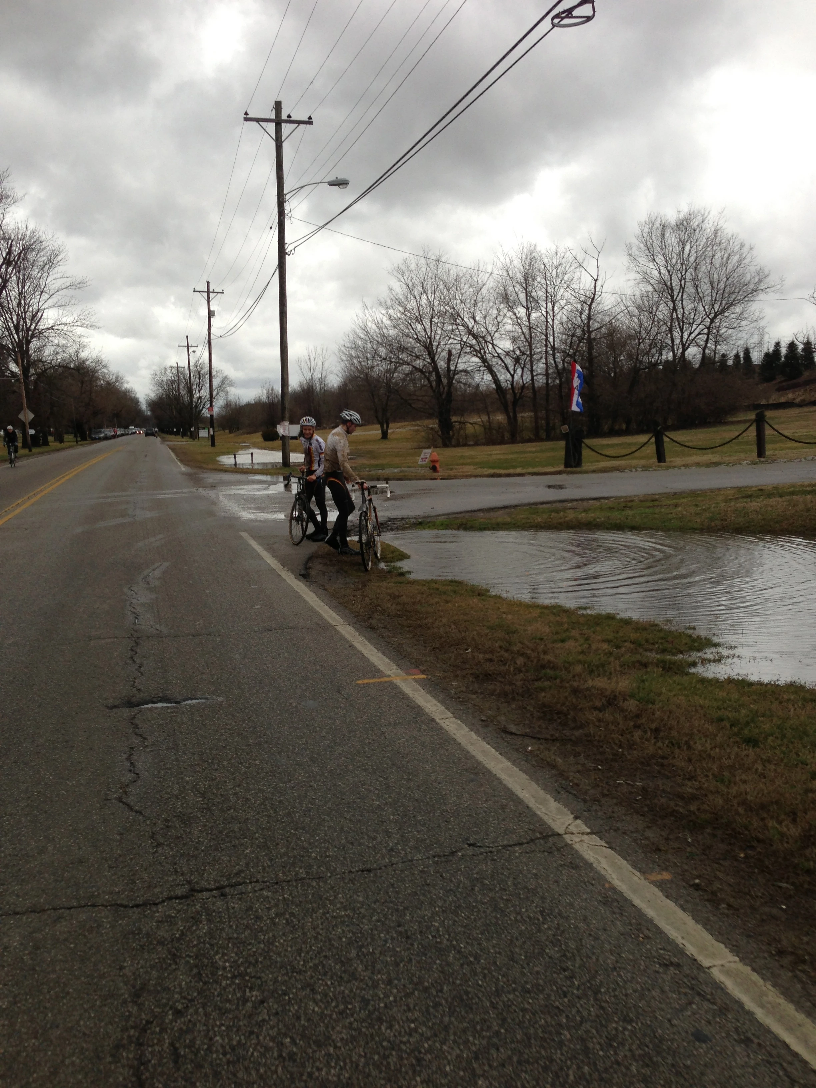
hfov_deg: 42.9
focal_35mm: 33
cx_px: 408
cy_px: 544
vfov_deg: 55.4
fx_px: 1037
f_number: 2.4
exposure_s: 1/337
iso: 50
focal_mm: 4.13
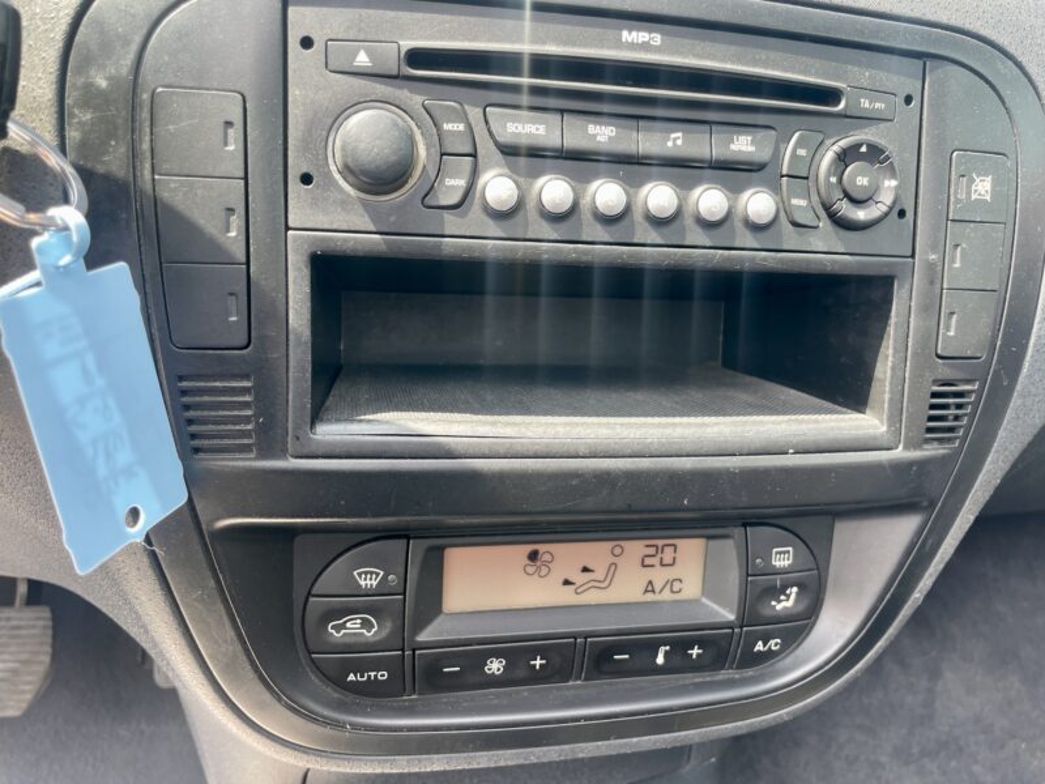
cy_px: 392
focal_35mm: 26
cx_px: 522
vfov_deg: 53.1
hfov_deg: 67.3
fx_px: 785
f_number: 1.6
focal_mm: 4.2
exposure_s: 1/121
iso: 40
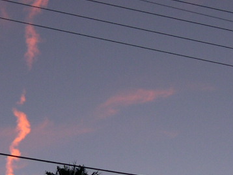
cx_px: 42
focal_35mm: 136
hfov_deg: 14.4
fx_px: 915
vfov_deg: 10.9
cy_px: 121
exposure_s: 1/74.4
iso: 100
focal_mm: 8
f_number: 2.8
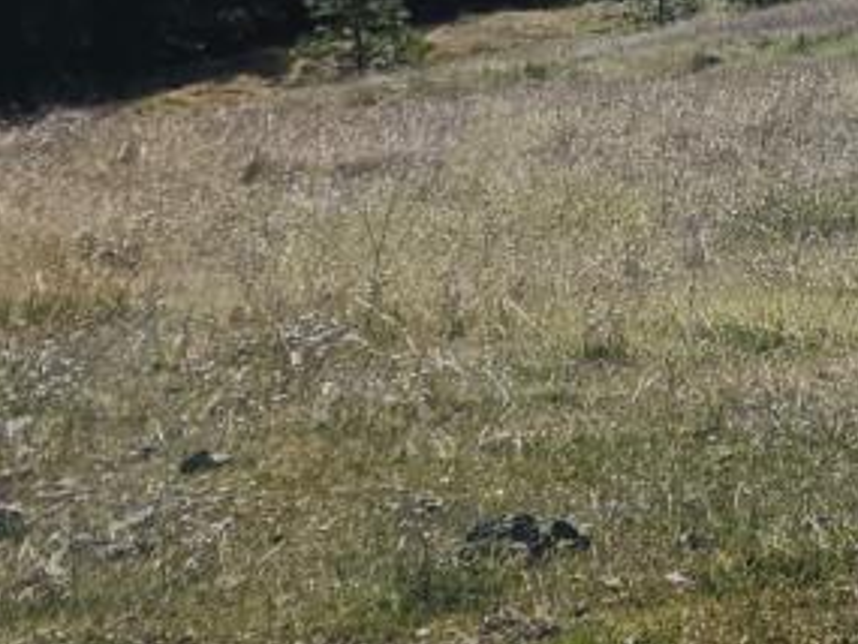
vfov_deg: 12.1
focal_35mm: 121
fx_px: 3000
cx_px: 1966
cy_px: -20
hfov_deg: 13.0
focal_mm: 5.54
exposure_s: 1/2140
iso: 25
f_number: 1.8
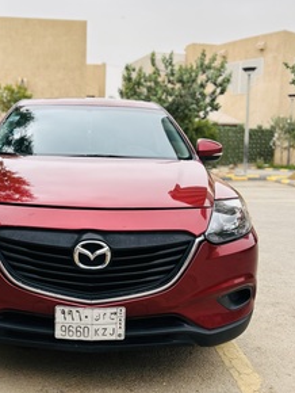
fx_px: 465
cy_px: 211
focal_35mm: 41
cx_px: 81
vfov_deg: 45.7
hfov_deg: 34.6
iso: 50
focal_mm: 5.7
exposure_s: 1/2299
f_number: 1.5
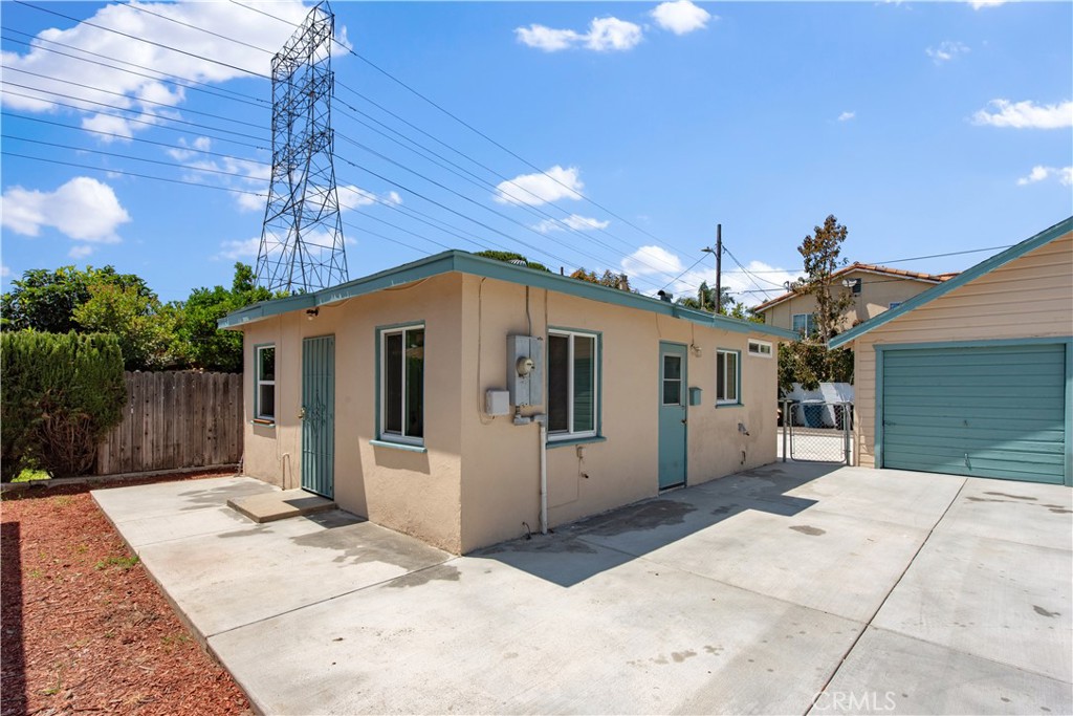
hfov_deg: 93.3
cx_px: 536
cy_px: 358
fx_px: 507
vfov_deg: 70.5
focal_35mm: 17
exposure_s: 1/500
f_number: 13
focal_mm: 17
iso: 200
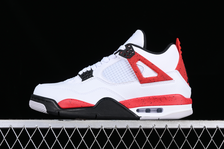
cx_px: 112
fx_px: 467
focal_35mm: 75
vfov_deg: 18.2
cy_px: 74
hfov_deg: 27.0
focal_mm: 50
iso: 160
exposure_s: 1/80
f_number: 8
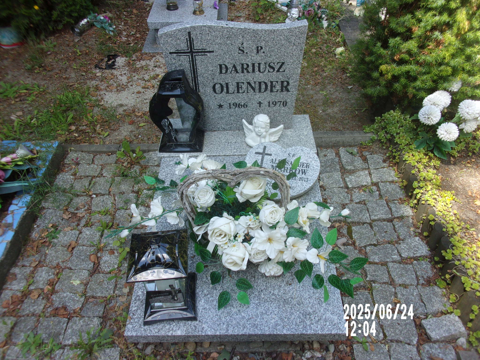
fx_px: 388
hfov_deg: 63.4
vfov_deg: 49.7
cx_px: 240
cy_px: 180
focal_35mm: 28
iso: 80
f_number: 3.9
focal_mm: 5.1
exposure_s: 1/120
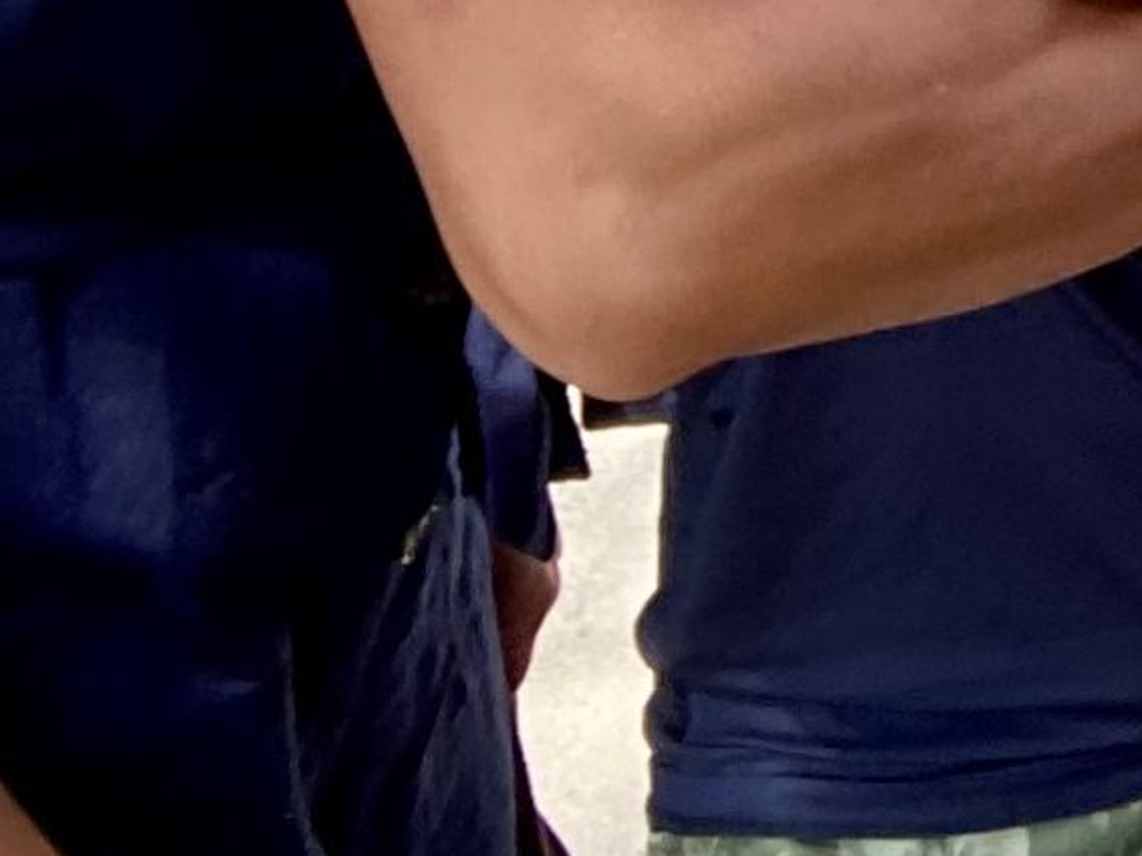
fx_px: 4023
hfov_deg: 13.5
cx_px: 2395
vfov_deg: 10.3
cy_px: -1274
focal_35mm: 122
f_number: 2.2
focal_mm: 2.71
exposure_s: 1/127
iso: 25
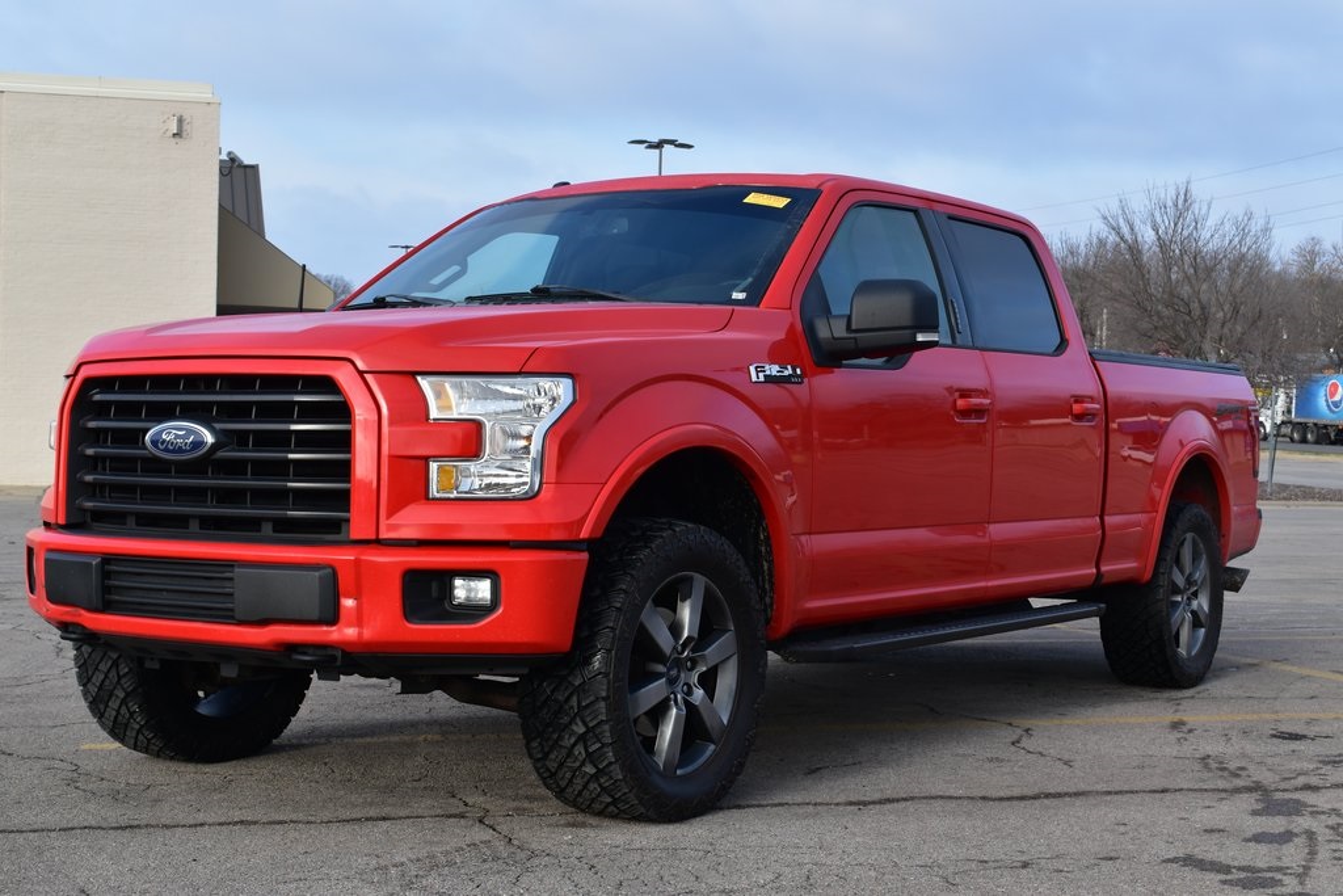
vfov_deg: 25.8
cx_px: 672
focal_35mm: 52
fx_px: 1959
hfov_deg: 37.8
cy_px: 448
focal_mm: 35
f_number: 10
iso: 400
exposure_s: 1/250
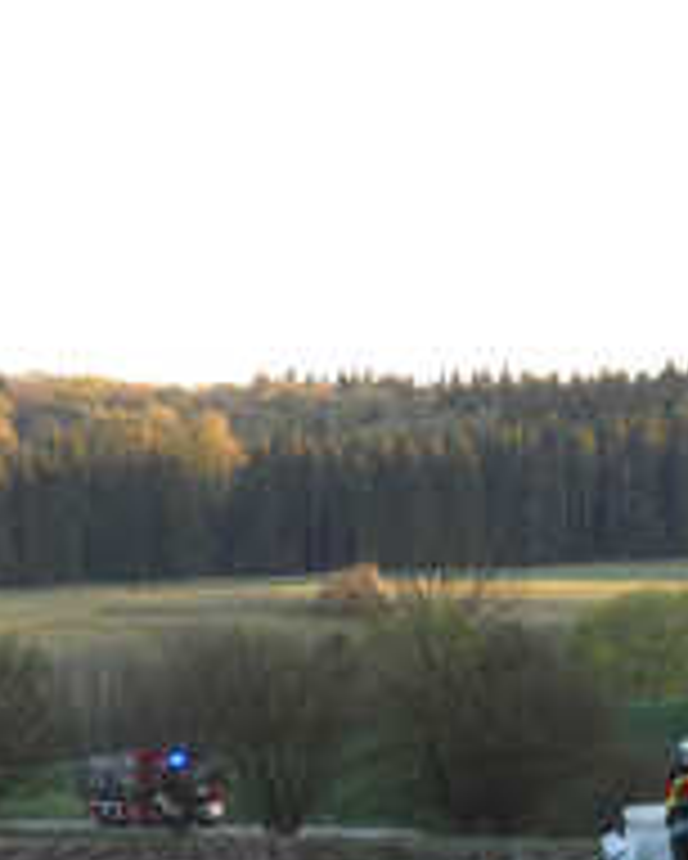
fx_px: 7019
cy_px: 590
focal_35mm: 276
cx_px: 701
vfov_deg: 7.0
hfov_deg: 5.6
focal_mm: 24.2
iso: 250
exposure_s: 1/80
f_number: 5.3
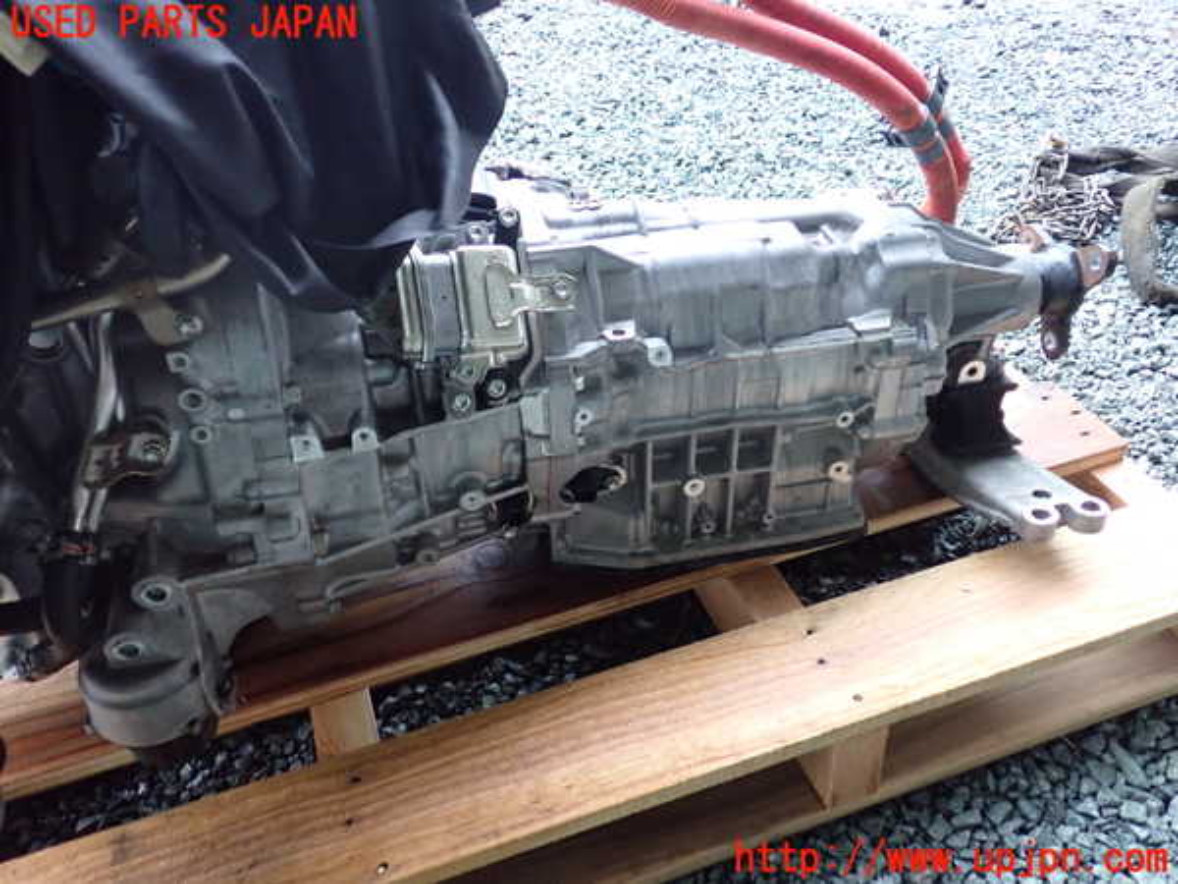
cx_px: 589
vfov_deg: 46.8
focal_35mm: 30
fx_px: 1021
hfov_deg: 60.0
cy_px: 442
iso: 800
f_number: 2.3
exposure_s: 1/30
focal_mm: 5.4
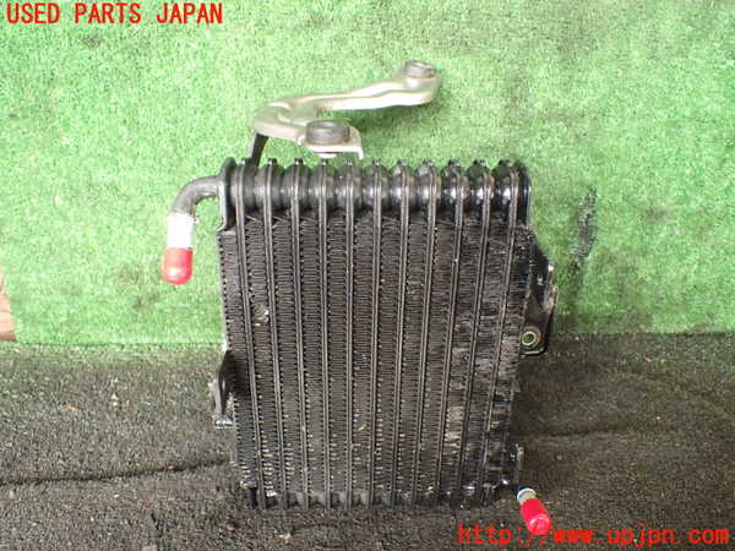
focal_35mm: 30
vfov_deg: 46.8
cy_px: 276
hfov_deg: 60.0
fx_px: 637
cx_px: 368
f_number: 2.3
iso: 800
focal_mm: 5.4
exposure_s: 1/125
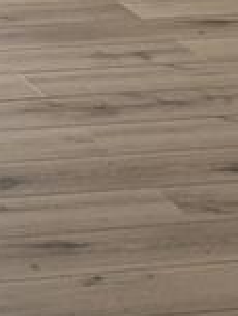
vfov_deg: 10.1
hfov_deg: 7.5
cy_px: -204
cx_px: -302
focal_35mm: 188
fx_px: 1721
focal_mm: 6.76
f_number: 1.78
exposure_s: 1/438
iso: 100
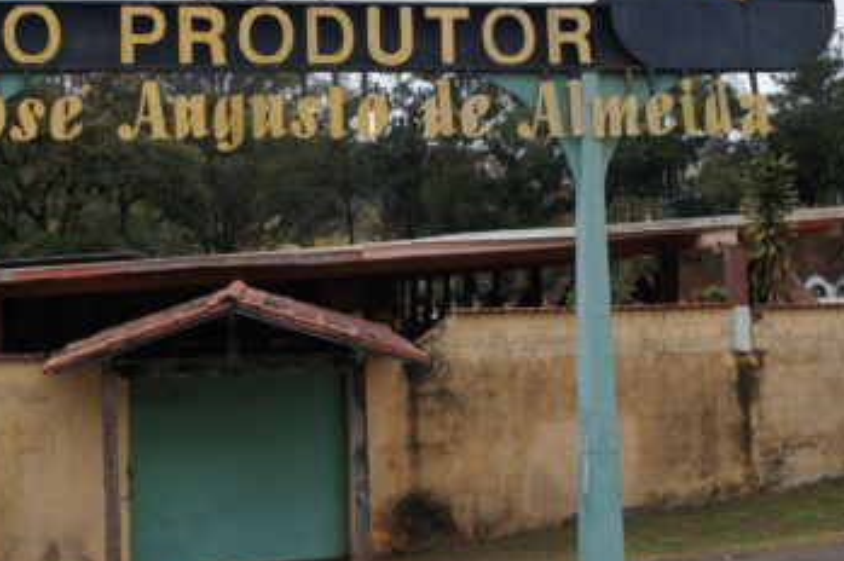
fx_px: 1780
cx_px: 209
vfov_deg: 17.8
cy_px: 170
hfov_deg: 26.3
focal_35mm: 76
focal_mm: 26
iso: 200
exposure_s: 1/320
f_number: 5.6
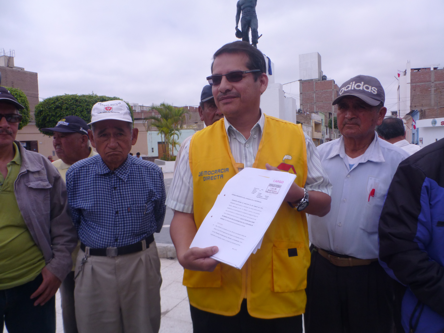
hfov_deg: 71.6
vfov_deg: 56.8
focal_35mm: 24
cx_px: 222
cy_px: 166
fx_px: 308
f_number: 4
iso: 100
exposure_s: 1/800
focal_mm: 4.3
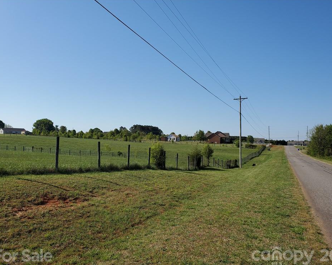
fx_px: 275
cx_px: 175
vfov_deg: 51.5
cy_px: 136
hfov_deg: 62.2
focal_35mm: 28
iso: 50
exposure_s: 1/1819
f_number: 2.4
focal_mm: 4.3
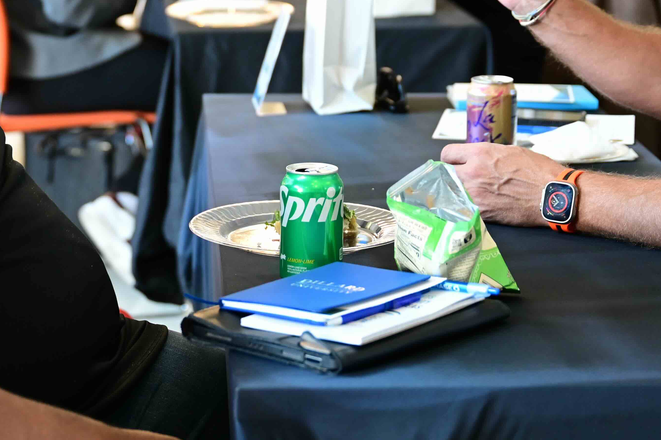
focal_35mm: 112
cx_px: 256
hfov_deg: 18.3
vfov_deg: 12.1
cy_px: 65
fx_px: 2055
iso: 1600
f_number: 2.8
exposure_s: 1/125
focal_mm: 50
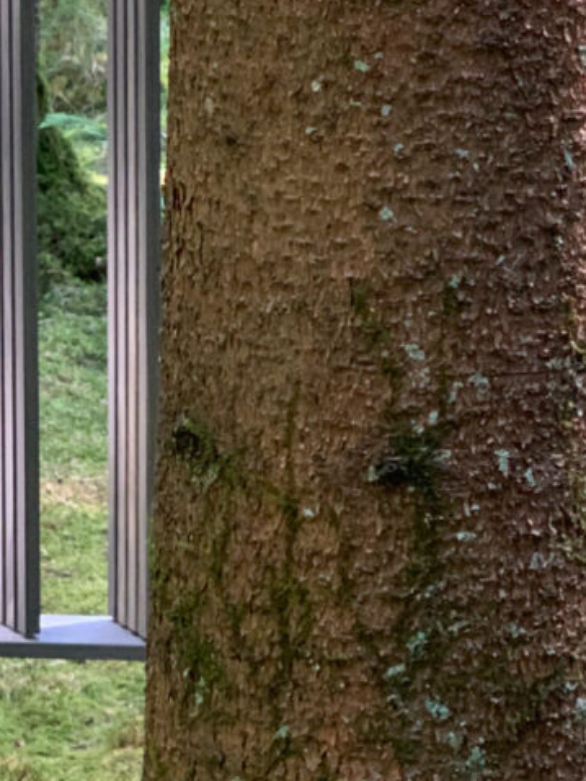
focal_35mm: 167
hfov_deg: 8.9
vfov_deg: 11.6
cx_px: 333
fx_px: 3766
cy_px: -168
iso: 125
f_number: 2.4
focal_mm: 6
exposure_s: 1/60
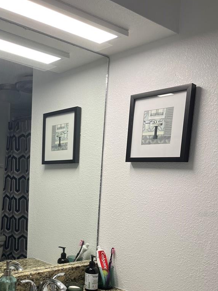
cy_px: 214
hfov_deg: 34.3
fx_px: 344
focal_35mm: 41
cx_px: 52
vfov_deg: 44.4
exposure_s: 1/120
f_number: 1.6
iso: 64
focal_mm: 5.1
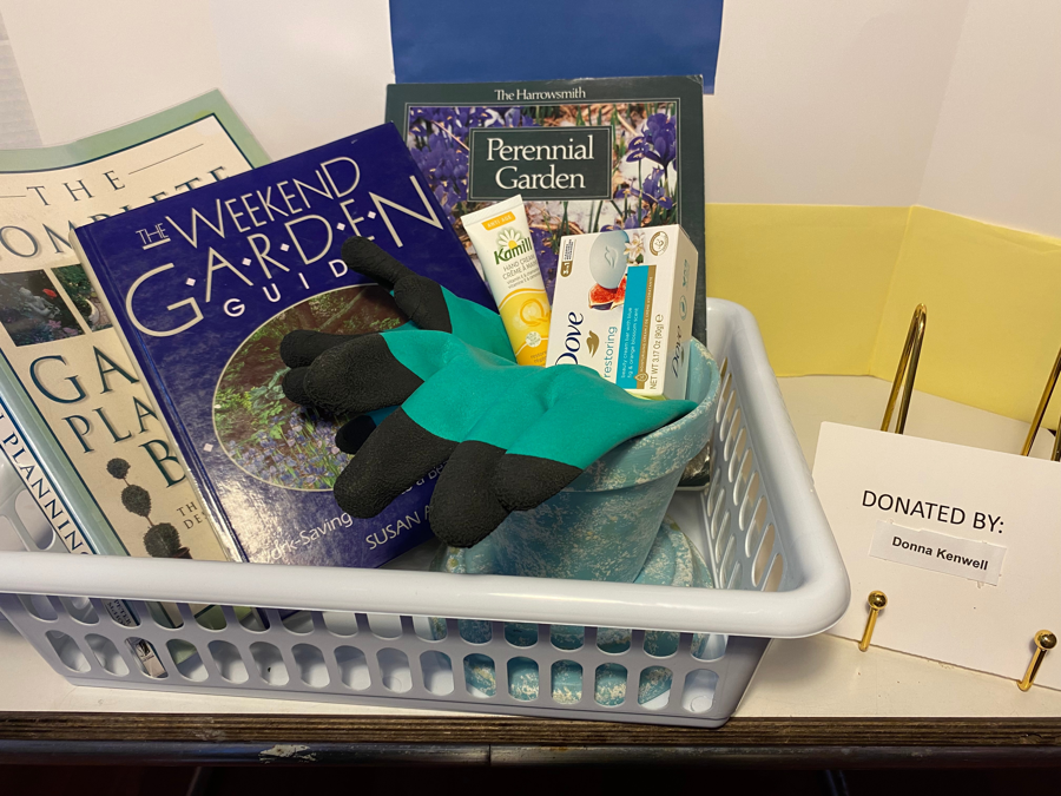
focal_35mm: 26
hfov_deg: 67.3
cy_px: 398
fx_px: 797
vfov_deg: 53.1
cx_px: 530
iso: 80
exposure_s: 1/60
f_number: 1.8
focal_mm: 4.25
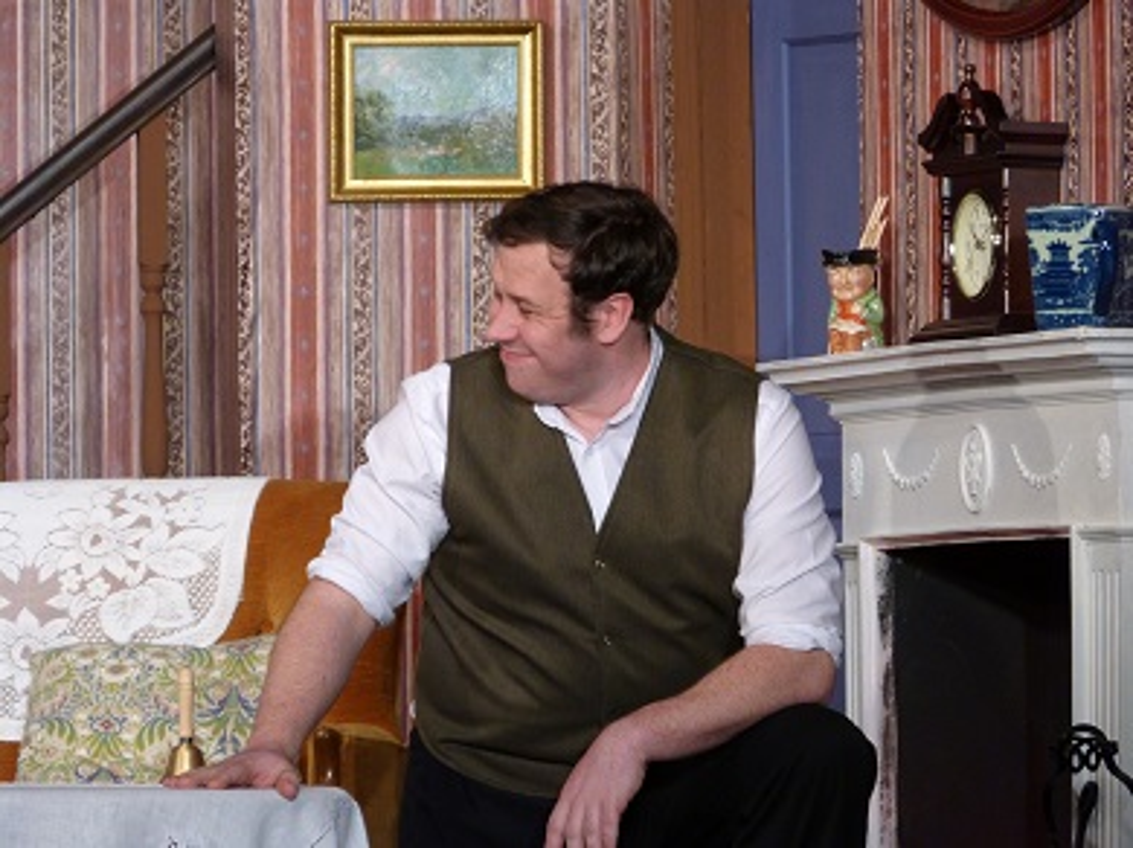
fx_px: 10402
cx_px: 566
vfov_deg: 4.7
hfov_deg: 6.2
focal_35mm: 318
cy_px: 424
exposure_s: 1/60
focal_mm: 57.2
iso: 400
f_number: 4.1
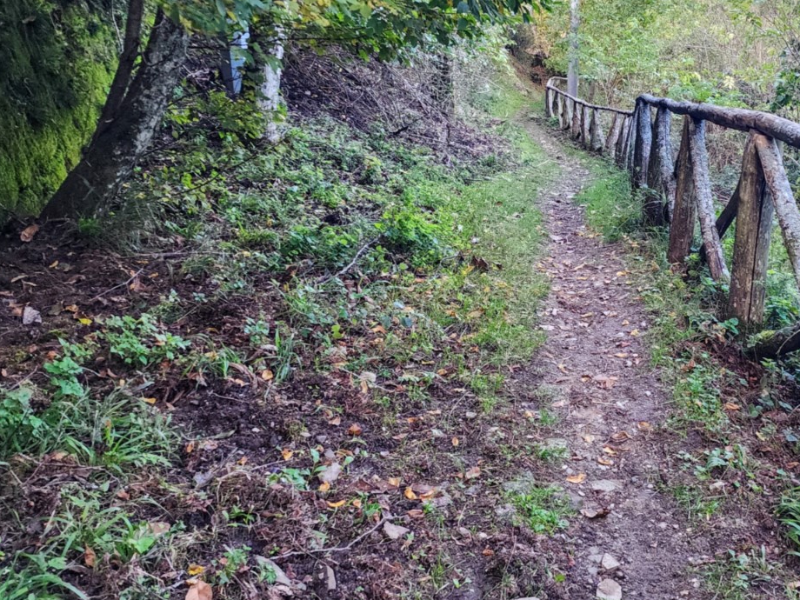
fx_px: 924
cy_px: 131
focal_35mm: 40
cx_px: 576
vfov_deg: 35.0
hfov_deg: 45.6
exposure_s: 1/180
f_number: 1.8
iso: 200
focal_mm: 6.4
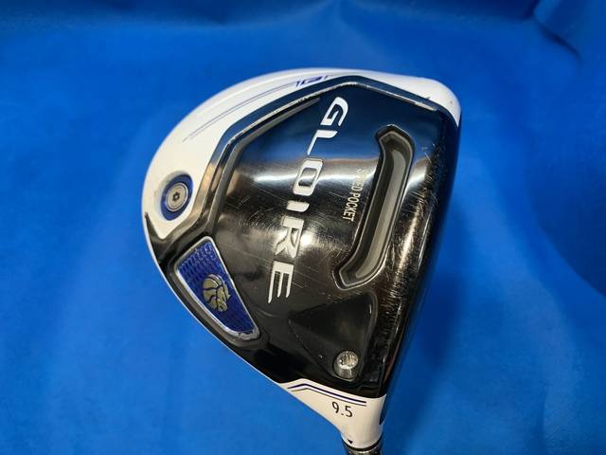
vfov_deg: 53.1
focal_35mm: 26
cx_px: 303
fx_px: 455
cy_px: 228
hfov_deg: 67.3
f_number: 1.8
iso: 80
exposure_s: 1/60
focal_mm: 4.25
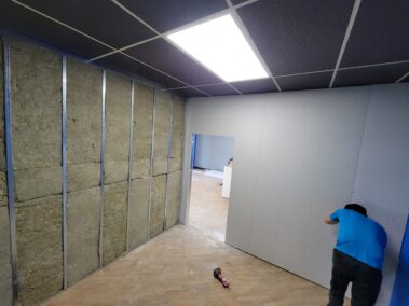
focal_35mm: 13
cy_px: 153
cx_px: 204
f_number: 2.2
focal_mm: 2.2
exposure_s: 1/59
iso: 200
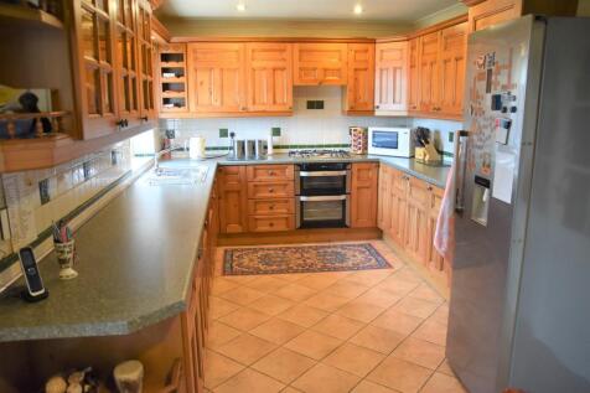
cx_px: 295
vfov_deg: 47.9
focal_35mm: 27
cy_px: 196
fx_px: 442
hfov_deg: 67.4
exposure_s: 1/125
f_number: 3.5
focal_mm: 18
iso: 1400
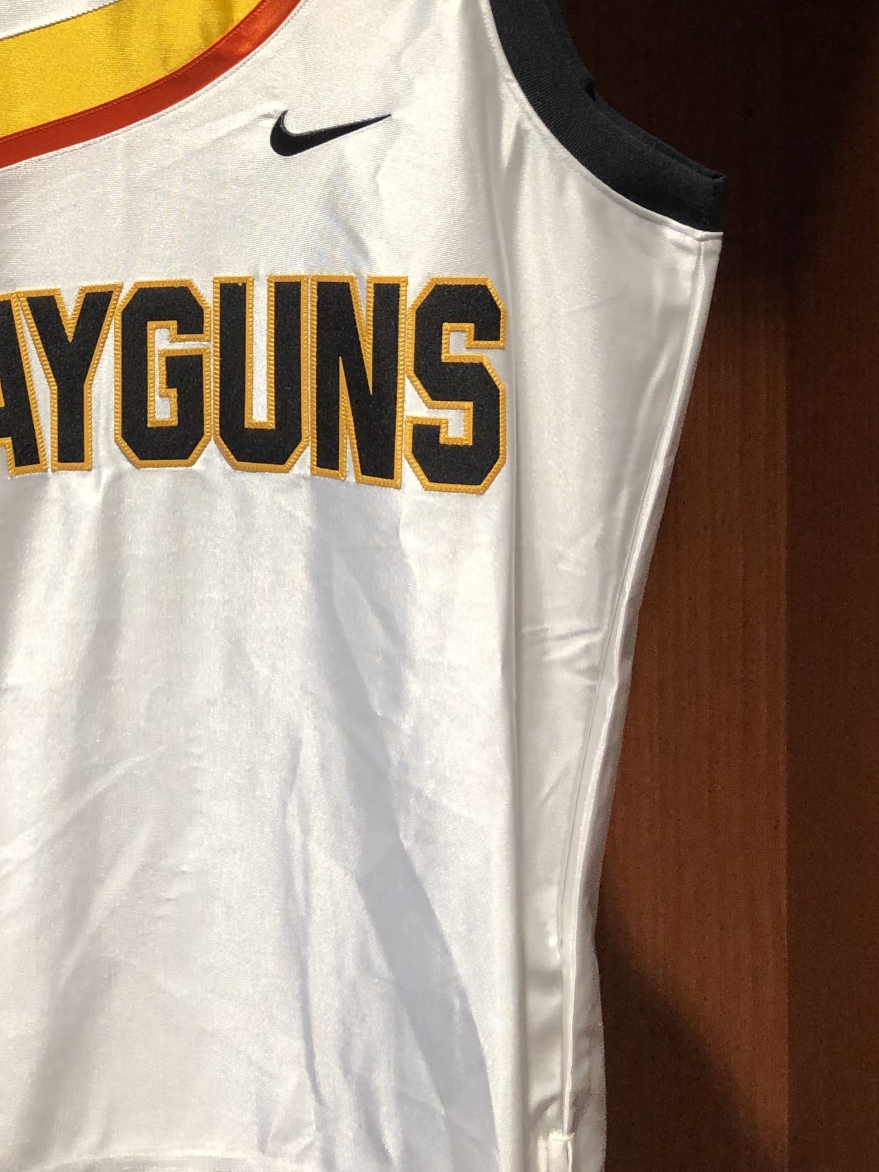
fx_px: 2066
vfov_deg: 29.6
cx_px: 140
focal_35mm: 61
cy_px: 10
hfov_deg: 23.6
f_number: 1.8
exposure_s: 1/40
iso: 25
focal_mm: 3.99
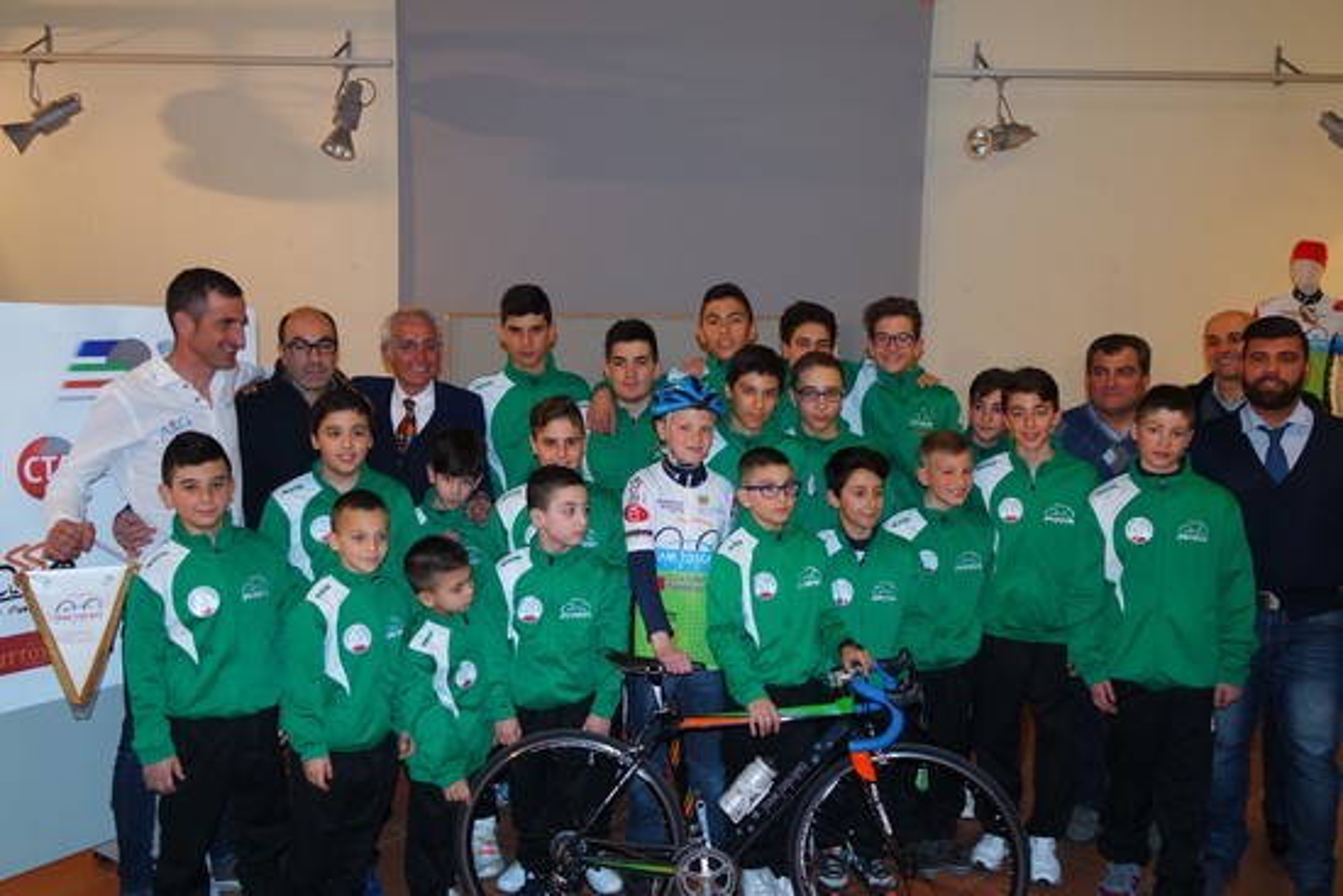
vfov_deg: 43.6
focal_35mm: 30
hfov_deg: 61.9
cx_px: 672
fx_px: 1119
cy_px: 448
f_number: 4
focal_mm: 20
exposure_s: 1/160
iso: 800
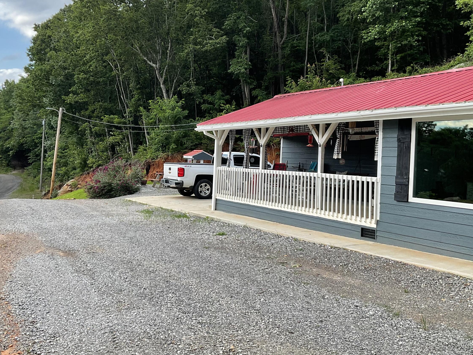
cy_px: 159
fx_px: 533
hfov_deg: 47.7
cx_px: 205
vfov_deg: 36.8
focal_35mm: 39
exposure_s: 1/268
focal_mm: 3
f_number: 1.8
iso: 16
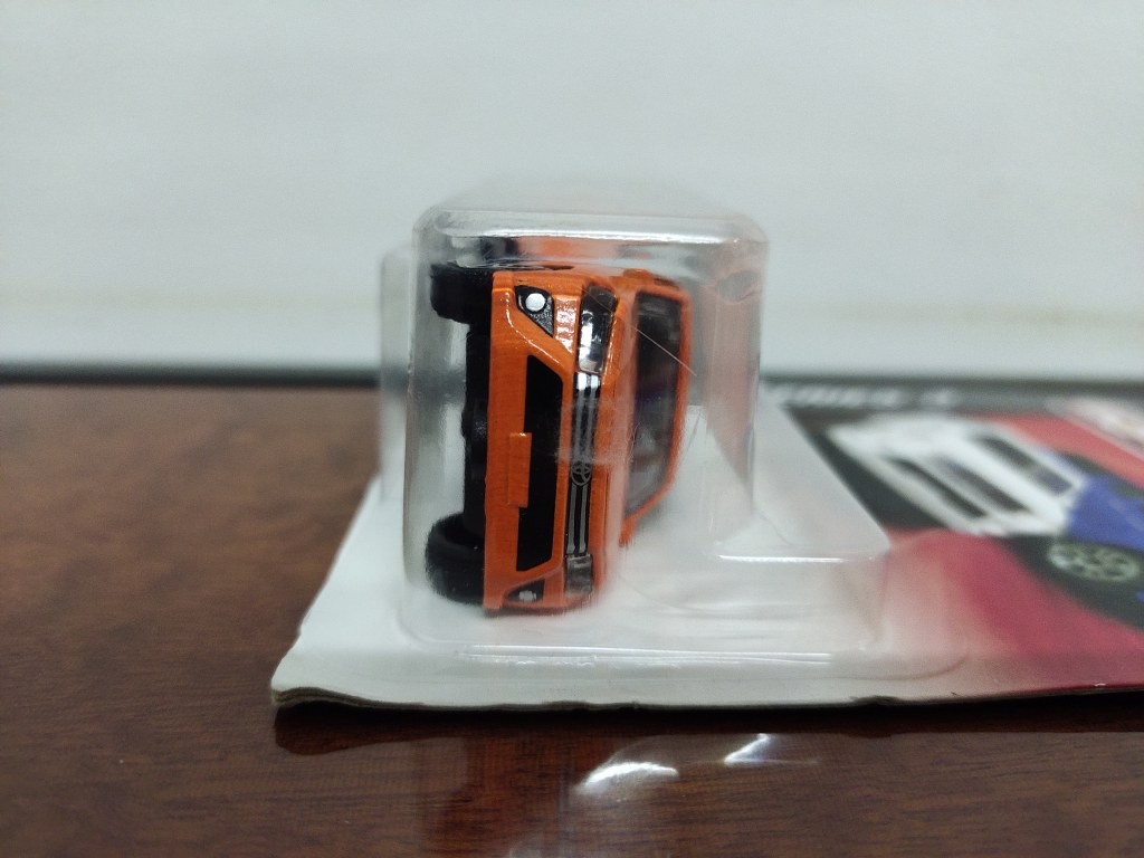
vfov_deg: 53.1
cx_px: 572
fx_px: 859
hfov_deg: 67.3
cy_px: 429
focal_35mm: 26
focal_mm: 4.74
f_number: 1.79
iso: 1163
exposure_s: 1/50
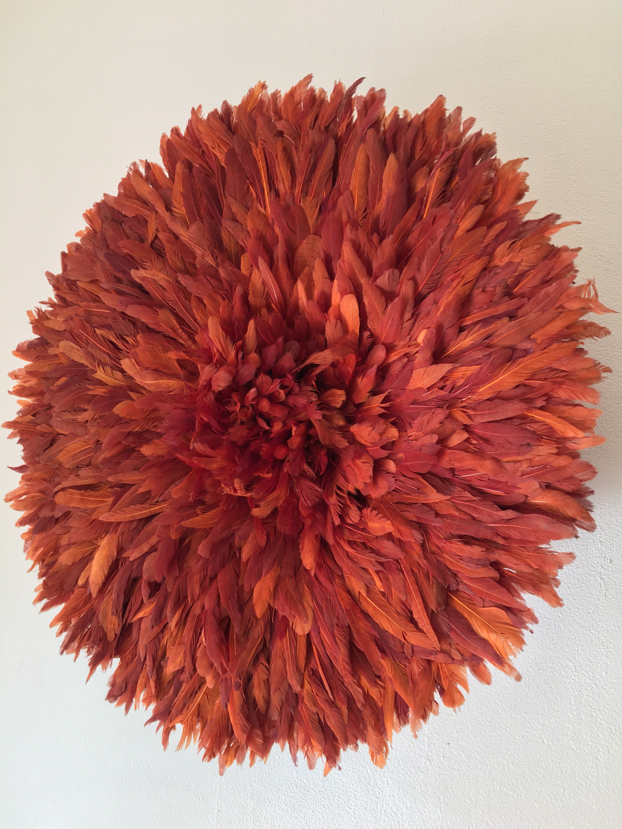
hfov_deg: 48.2
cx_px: 311
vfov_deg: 61.7
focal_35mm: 29
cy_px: 414
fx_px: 695
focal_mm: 4.15
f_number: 2.2
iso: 32
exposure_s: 1/33
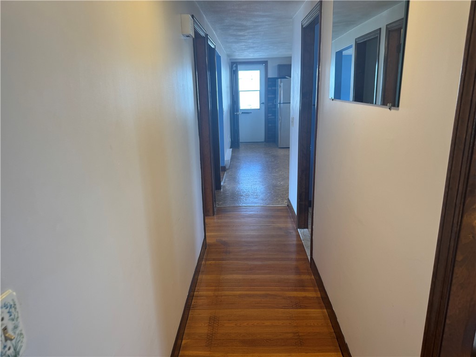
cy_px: 178
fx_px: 330
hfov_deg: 71.6
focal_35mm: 24
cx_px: 238
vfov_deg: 56.8
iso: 100
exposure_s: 1/120
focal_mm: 6.76
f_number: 1.78
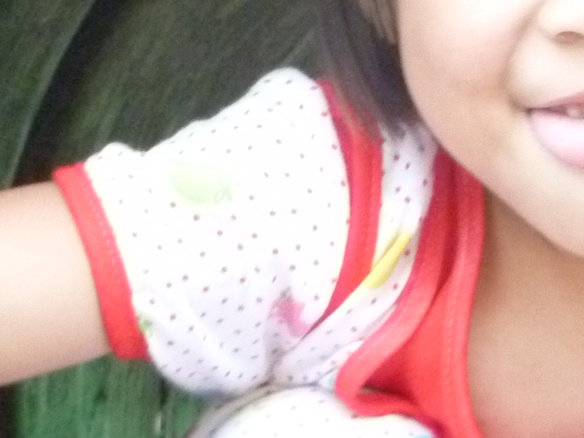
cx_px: 707
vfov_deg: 10.1
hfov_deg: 13.1
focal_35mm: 147
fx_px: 2480
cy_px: 86
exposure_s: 1/125
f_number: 3.8
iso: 800
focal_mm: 8.4
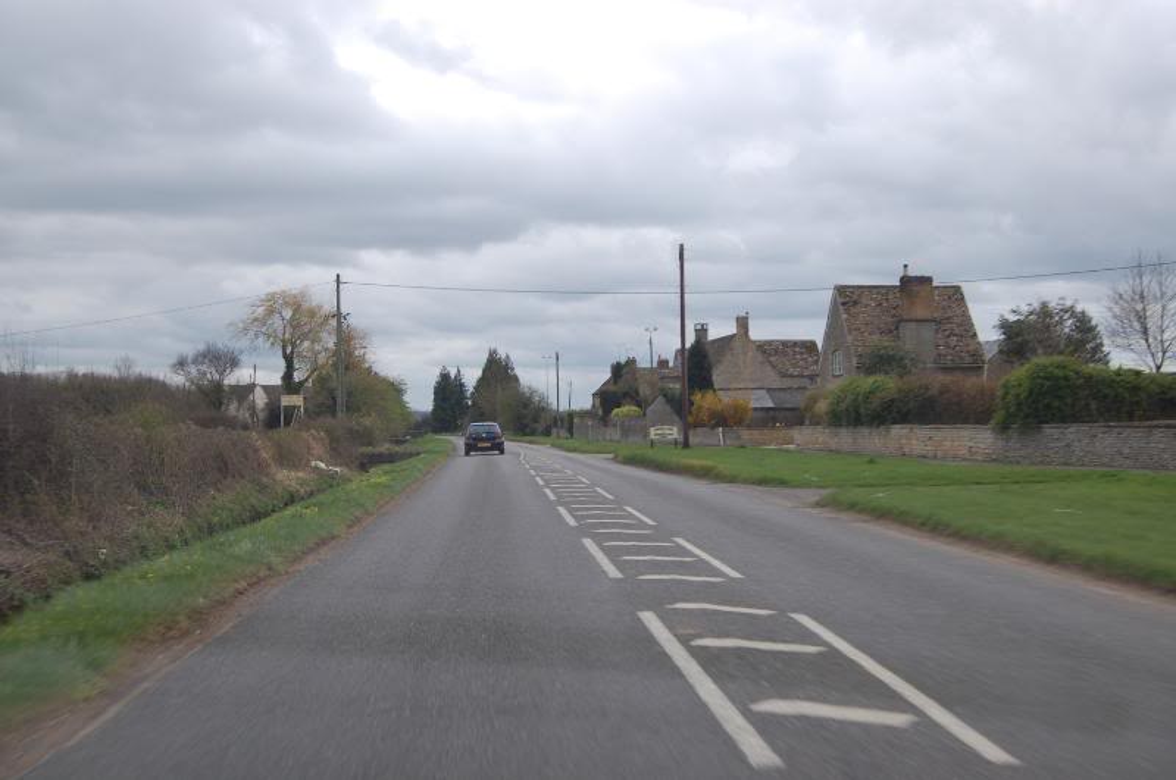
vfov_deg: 29.8
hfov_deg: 43.7
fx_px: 1468
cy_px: 390
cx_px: 588
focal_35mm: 45
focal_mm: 30
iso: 200
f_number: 8
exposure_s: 1/250
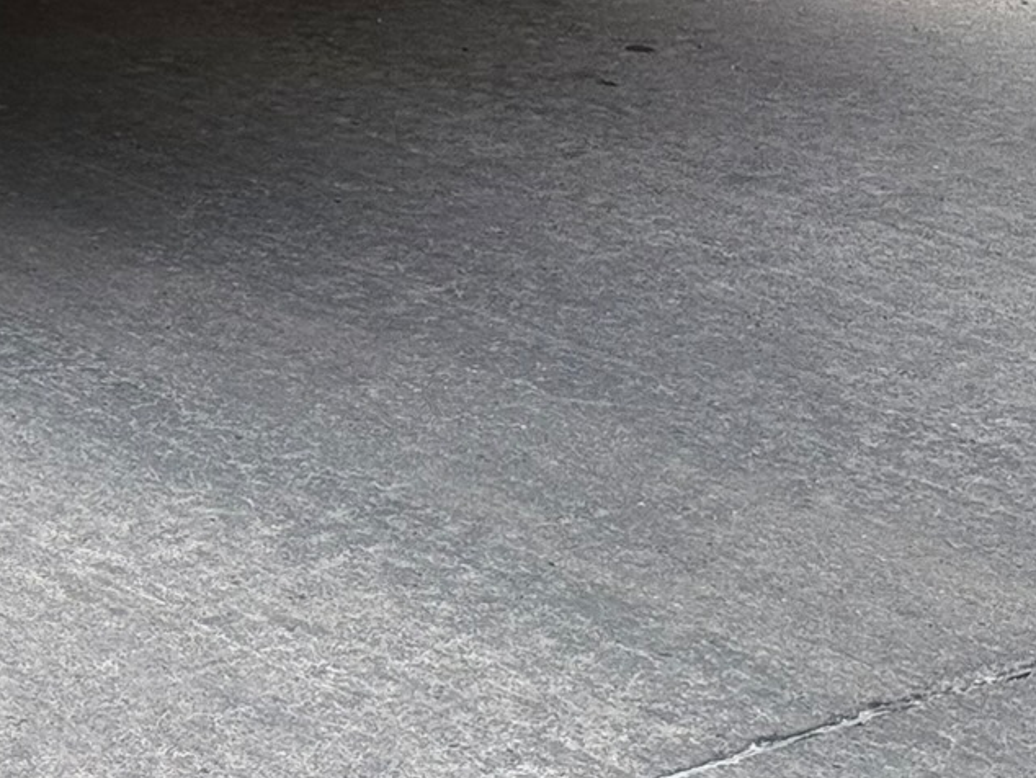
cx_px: -448
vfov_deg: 9.3
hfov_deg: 12.2
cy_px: -461
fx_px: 4641
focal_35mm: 155
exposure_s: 1/570
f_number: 1.78
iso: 80
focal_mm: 6.76
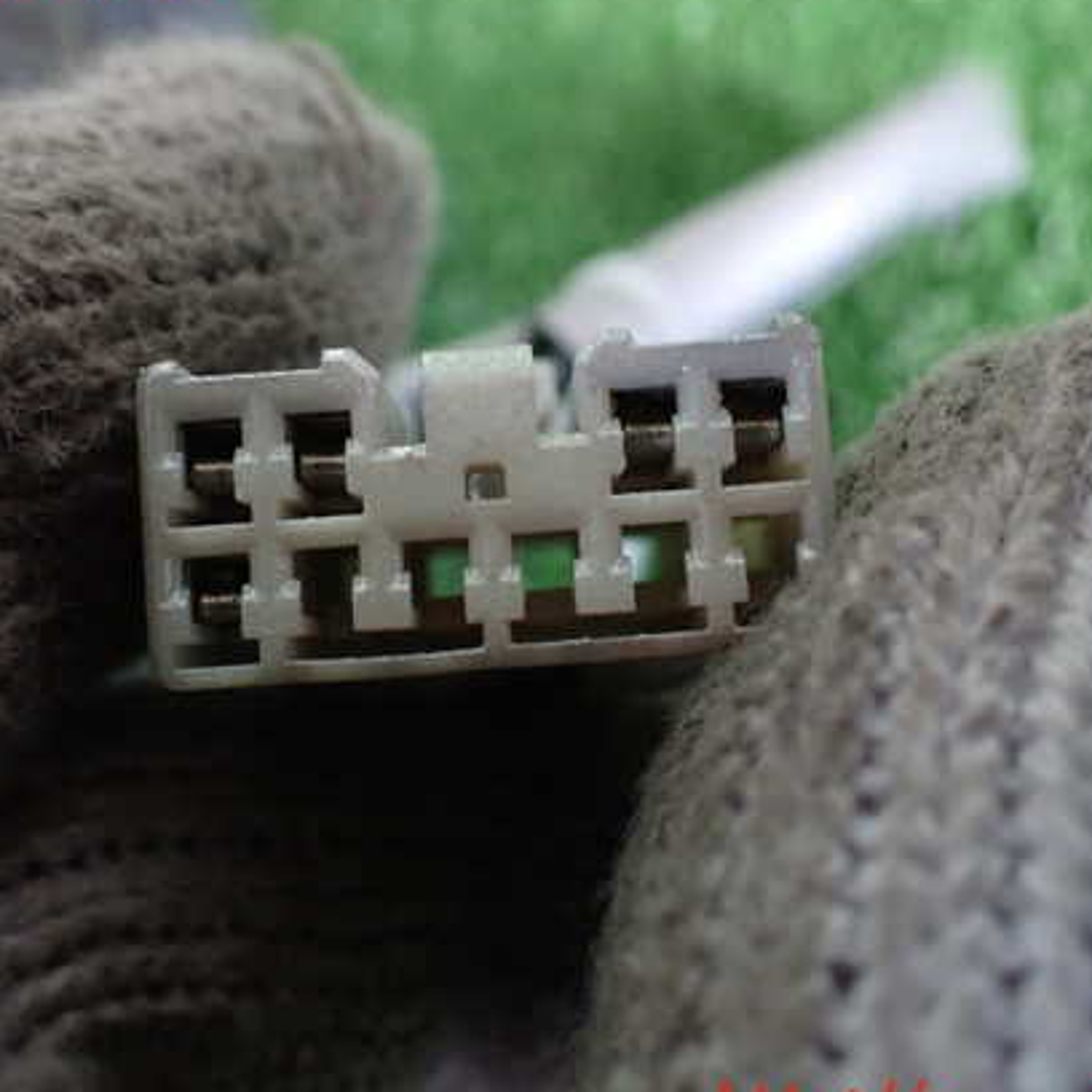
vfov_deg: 42.8
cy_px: 541
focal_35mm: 39
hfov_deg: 42.8
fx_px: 1392
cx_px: 522
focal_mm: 5.4
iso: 800
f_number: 2.3
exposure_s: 1/50
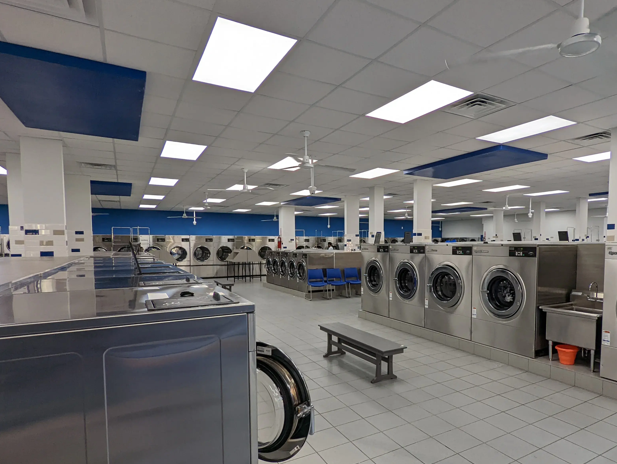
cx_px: 372
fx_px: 375
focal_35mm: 21
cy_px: 262
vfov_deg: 63.3
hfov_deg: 77.9
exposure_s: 1/129
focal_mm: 2.35
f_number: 2.2
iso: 47
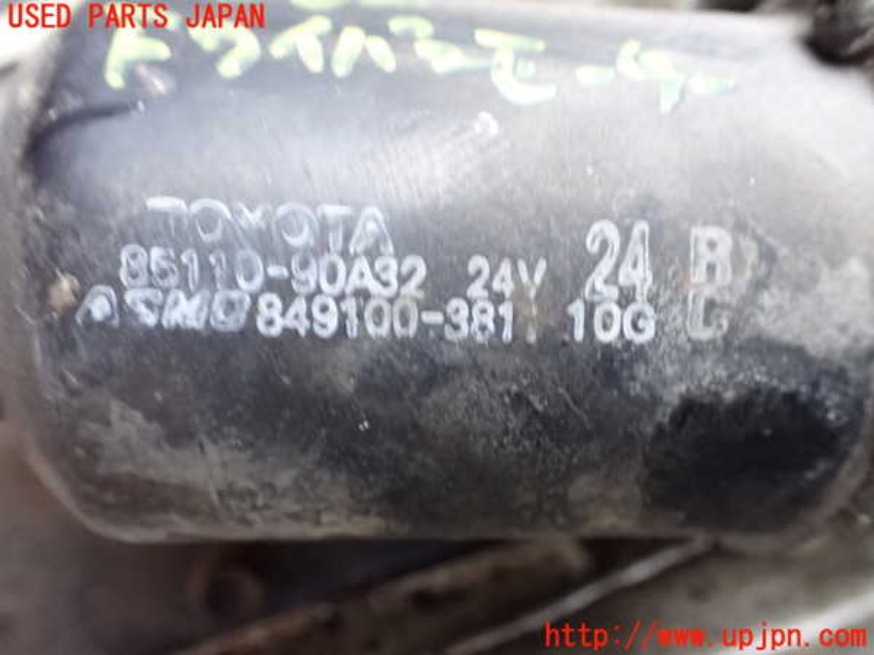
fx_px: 757
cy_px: 328
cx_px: 437
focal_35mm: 30
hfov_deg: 60.0
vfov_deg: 46.8
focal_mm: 5.4
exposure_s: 1/30
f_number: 2.3
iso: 1600
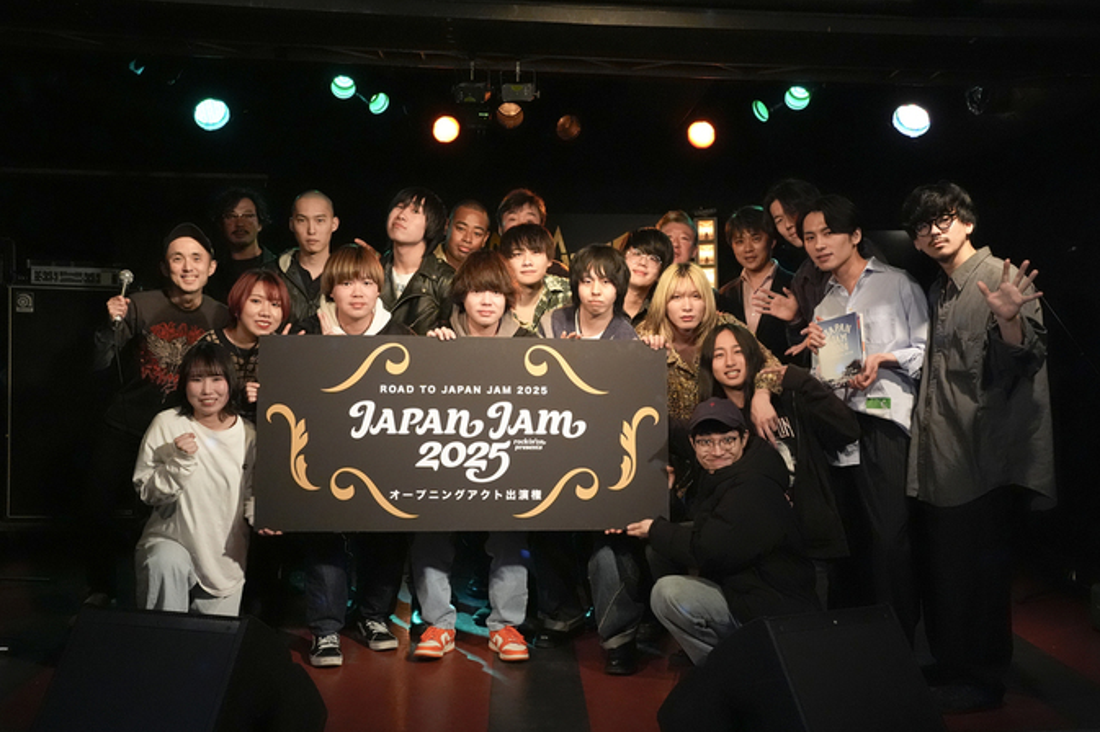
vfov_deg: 35.0
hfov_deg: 50.7
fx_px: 1160
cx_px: 577
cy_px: 378
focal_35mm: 38
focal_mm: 36
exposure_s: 1/250
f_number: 5.6
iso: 8000
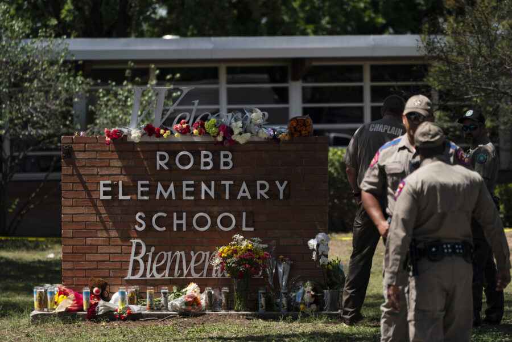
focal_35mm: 250
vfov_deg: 5.5
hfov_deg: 8.2
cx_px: 256
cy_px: 171
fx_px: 3555
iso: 160
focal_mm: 250
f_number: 5.6
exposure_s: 1/1000
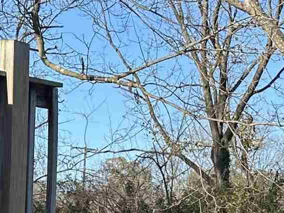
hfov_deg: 15.0
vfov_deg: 10.9
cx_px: 268
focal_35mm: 130
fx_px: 1066
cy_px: 337
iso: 80
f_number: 1.78
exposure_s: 1/2155
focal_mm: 6.86
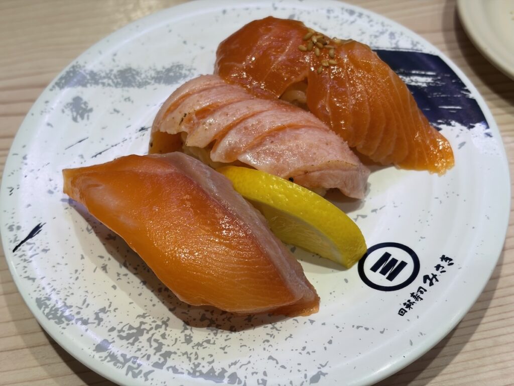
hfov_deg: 36.8
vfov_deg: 28.0
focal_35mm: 52
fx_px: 772
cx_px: 257
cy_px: 193
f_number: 1.6
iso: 32
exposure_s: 1/100
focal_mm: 5.96
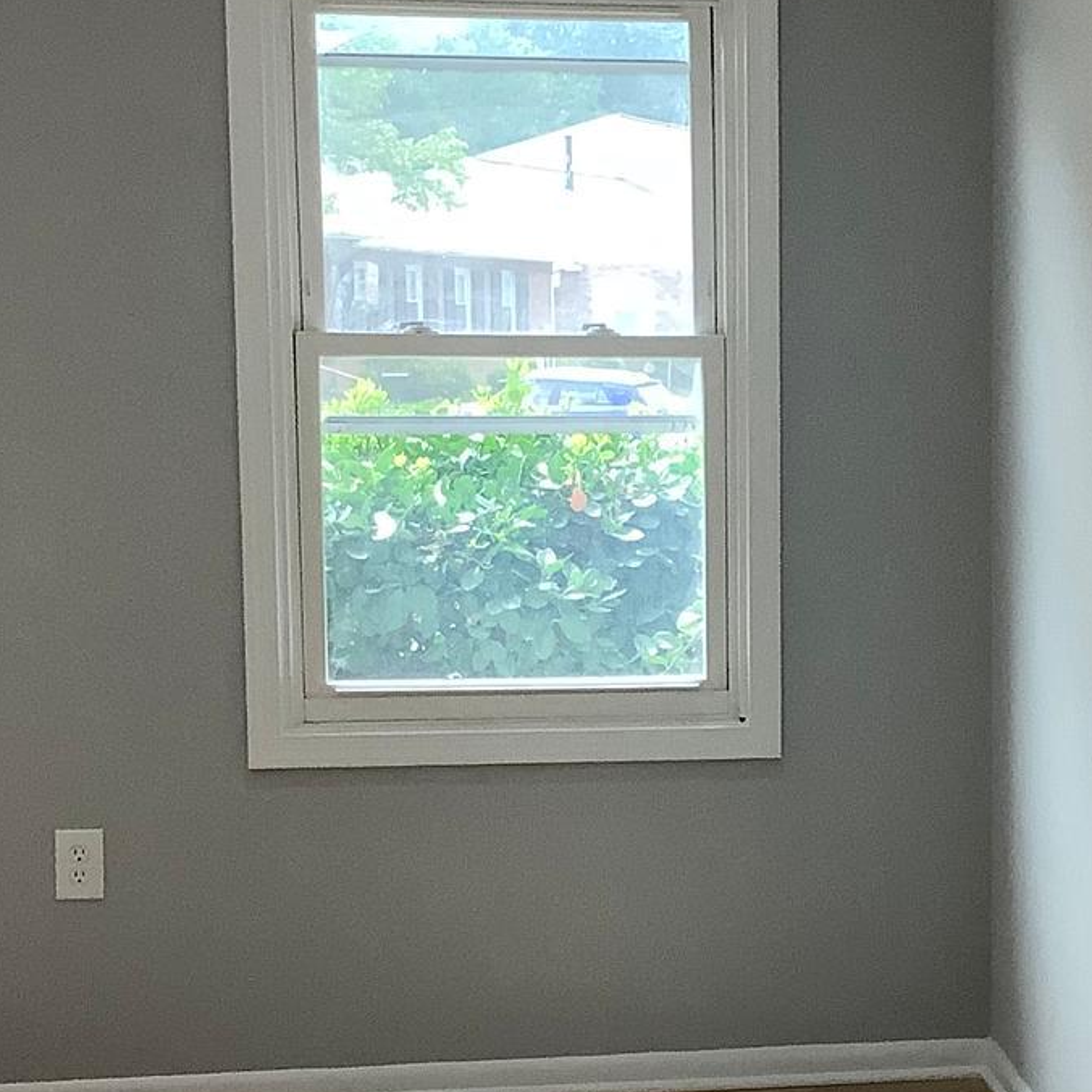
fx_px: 2962
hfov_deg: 20.5
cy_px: 701
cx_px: 985
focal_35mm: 83
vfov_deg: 20.8
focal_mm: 3.3
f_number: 2.4
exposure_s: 1/120
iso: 80
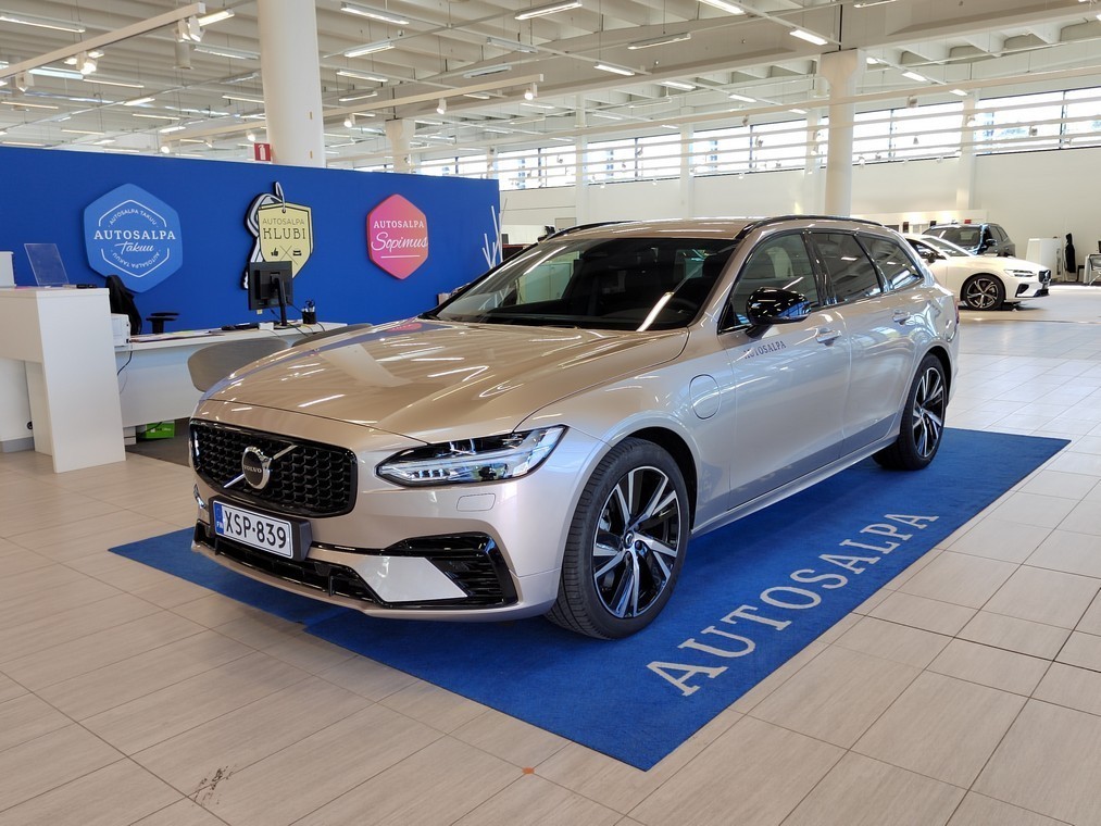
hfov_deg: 61.7
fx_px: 922
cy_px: 413
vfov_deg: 48.2
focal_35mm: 29
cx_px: 550
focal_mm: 5.52
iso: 434
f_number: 1.9
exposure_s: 1/100
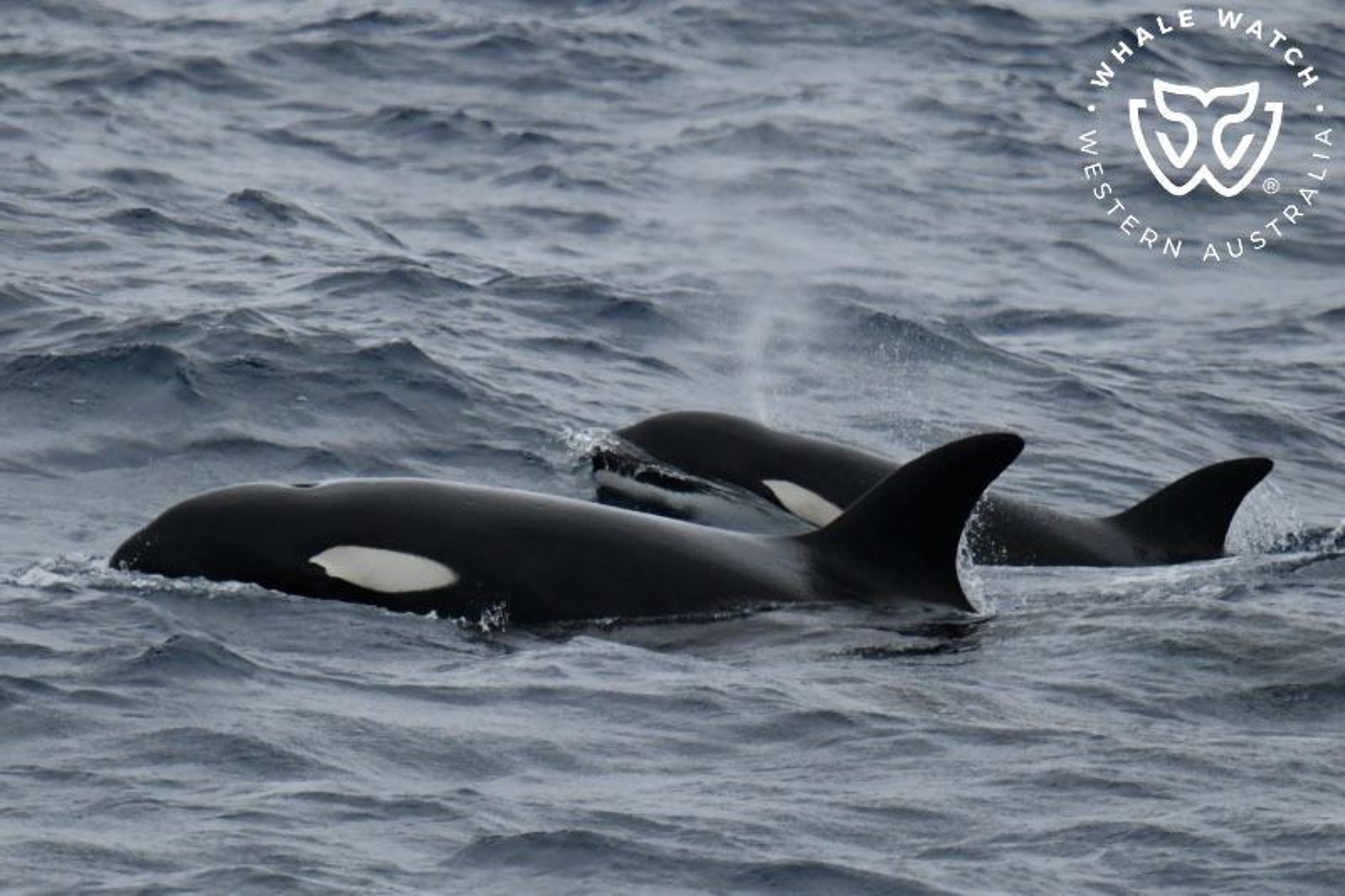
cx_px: 672
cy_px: 448
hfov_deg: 3.4
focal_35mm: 600
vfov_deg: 2.3
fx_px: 22411
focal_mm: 600
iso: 1800
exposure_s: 1/8000
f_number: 6.3
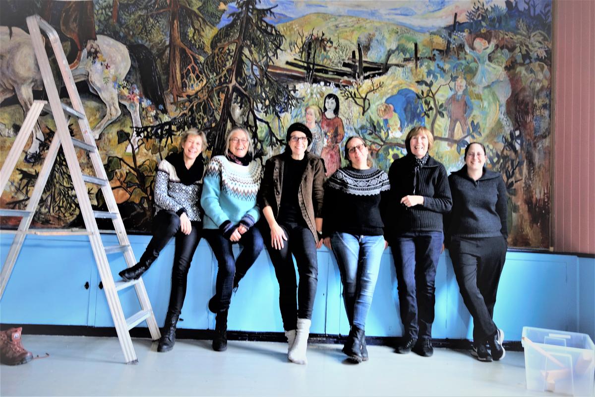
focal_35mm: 28
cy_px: 198
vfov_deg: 46.4
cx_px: 298
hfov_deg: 65.5
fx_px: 463
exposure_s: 1/30
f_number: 1.8
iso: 400
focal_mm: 10.4
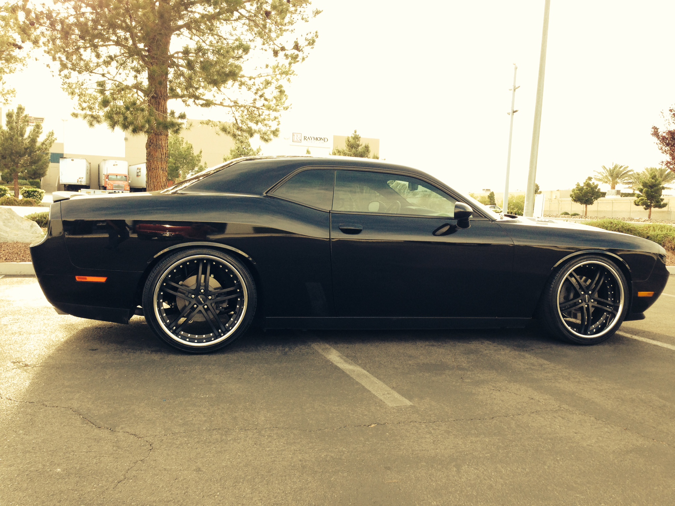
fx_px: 643
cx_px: 338
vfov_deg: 42.9
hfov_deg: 55.4
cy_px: 253
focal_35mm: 33
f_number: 2.4
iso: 50
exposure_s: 1/201
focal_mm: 4.12
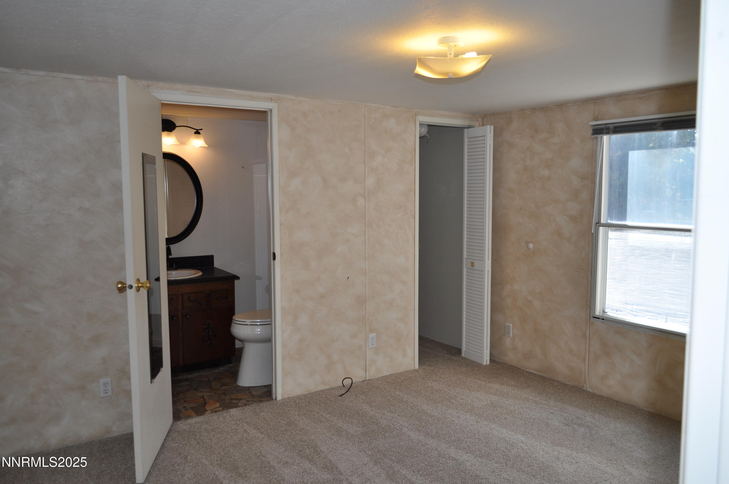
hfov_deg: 67.4
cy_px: 242
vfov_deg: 47.8
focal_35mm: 27
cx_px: 364
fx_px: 546
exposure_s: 1/200
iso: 200
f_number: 3.5
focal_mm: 18
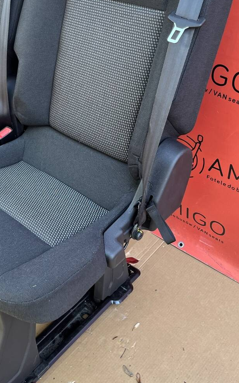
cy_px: 139
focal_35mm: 45
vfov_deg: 43.9
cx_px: 52
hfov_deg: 28.1
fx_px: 469
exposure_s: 1/121
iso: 64
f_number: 1.6
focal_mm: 5.1
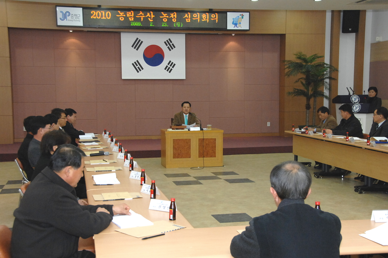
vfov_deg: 26.4
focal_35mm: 51
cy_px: 129
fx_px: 549
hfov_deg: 38.9
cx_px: 194
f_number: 6.7
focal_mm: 34
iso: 800
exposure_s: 1/60
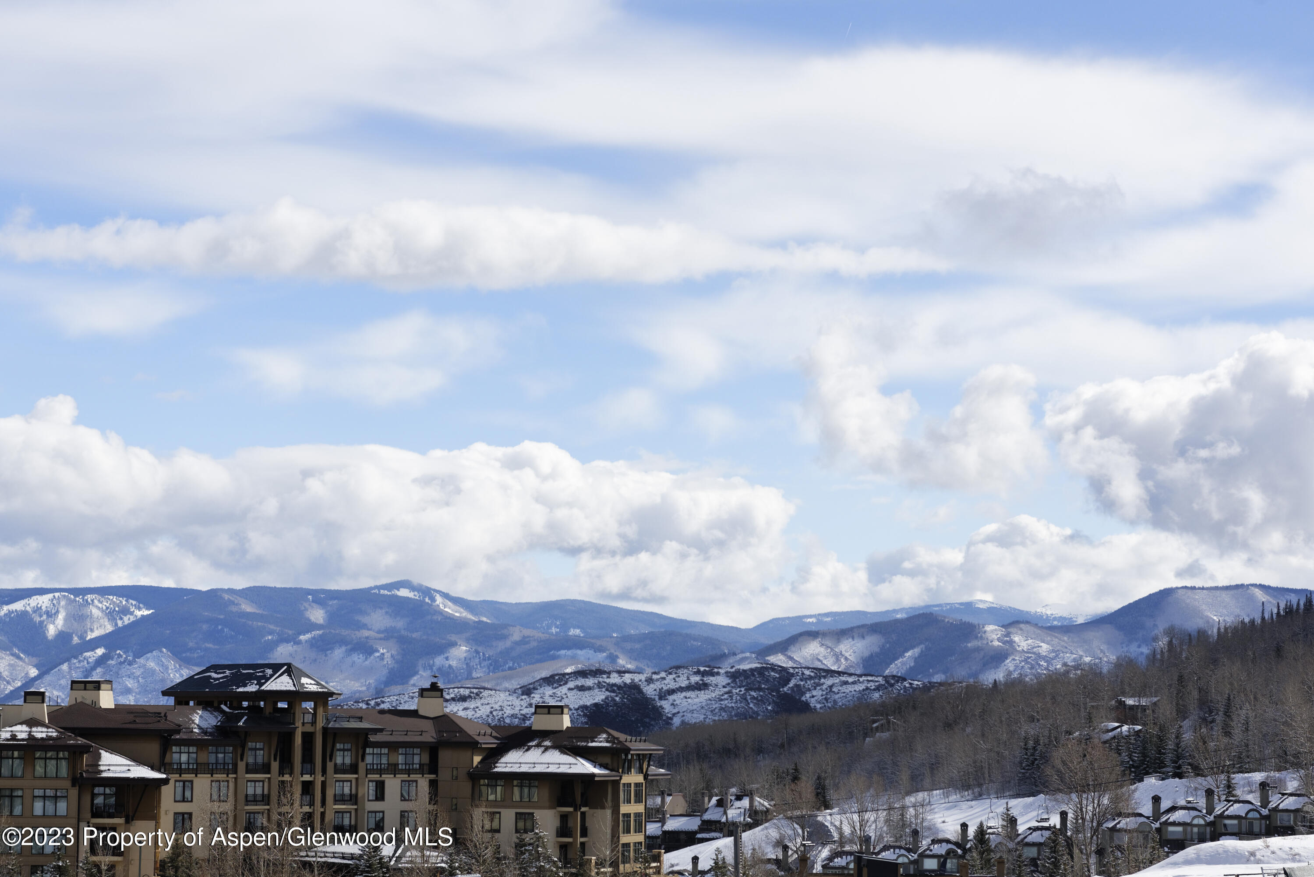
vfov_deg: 19.5
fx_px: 2556
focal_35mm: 70
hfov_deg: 28.8
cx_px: 657
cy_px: 438
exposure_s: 1/1000
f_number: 7.1
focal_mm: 70
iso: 320
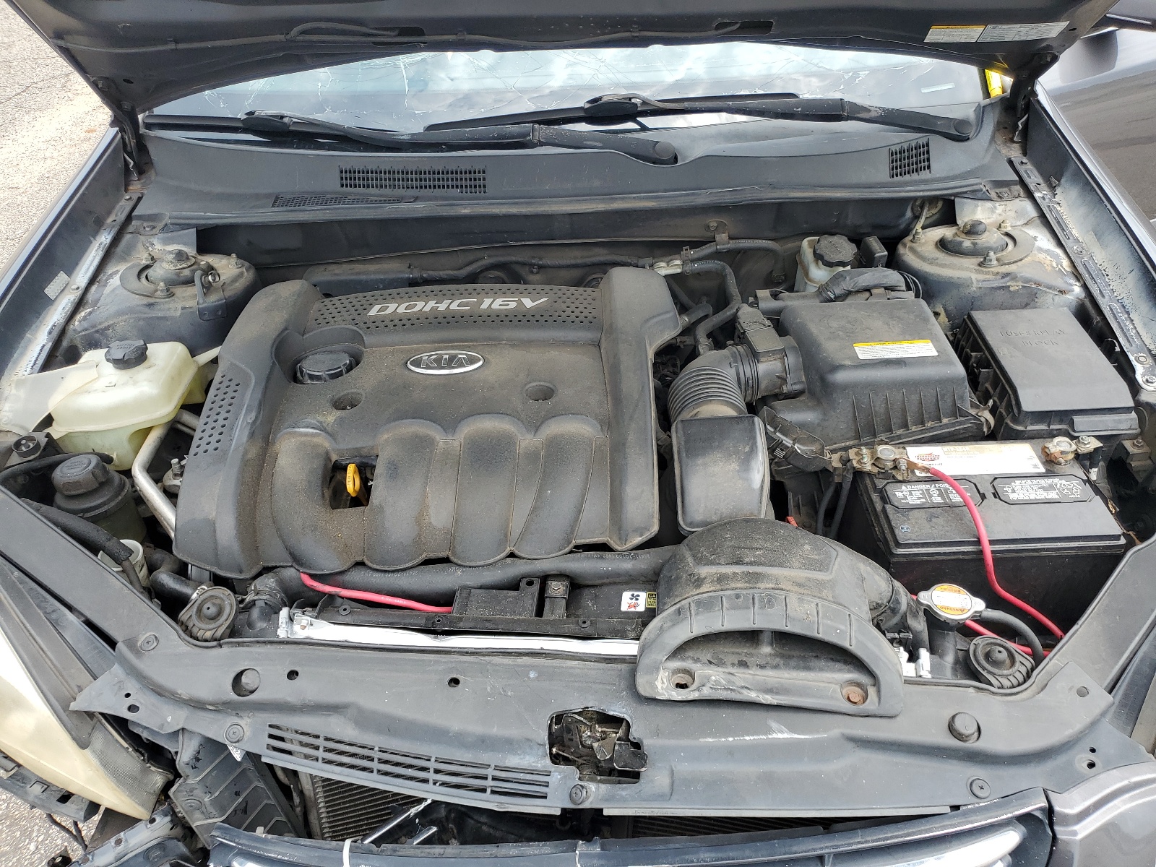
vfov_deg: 53.1
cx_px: 578
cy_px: 434
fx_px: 868
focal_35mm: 26
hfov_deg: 67.3
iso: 50
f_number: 1.5
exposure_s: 1/833
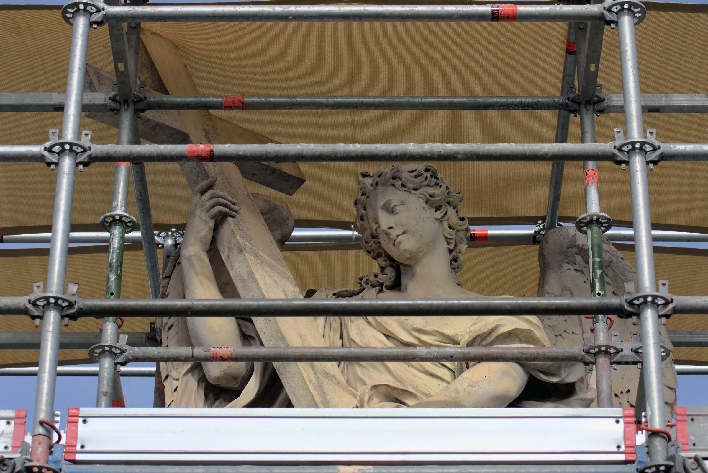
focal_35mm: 105
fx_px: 2066
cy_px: 236
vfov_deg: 13.1
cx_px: 354
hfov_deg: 19.4
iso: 400
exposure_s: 1/1600
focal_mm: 70
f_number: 6.3
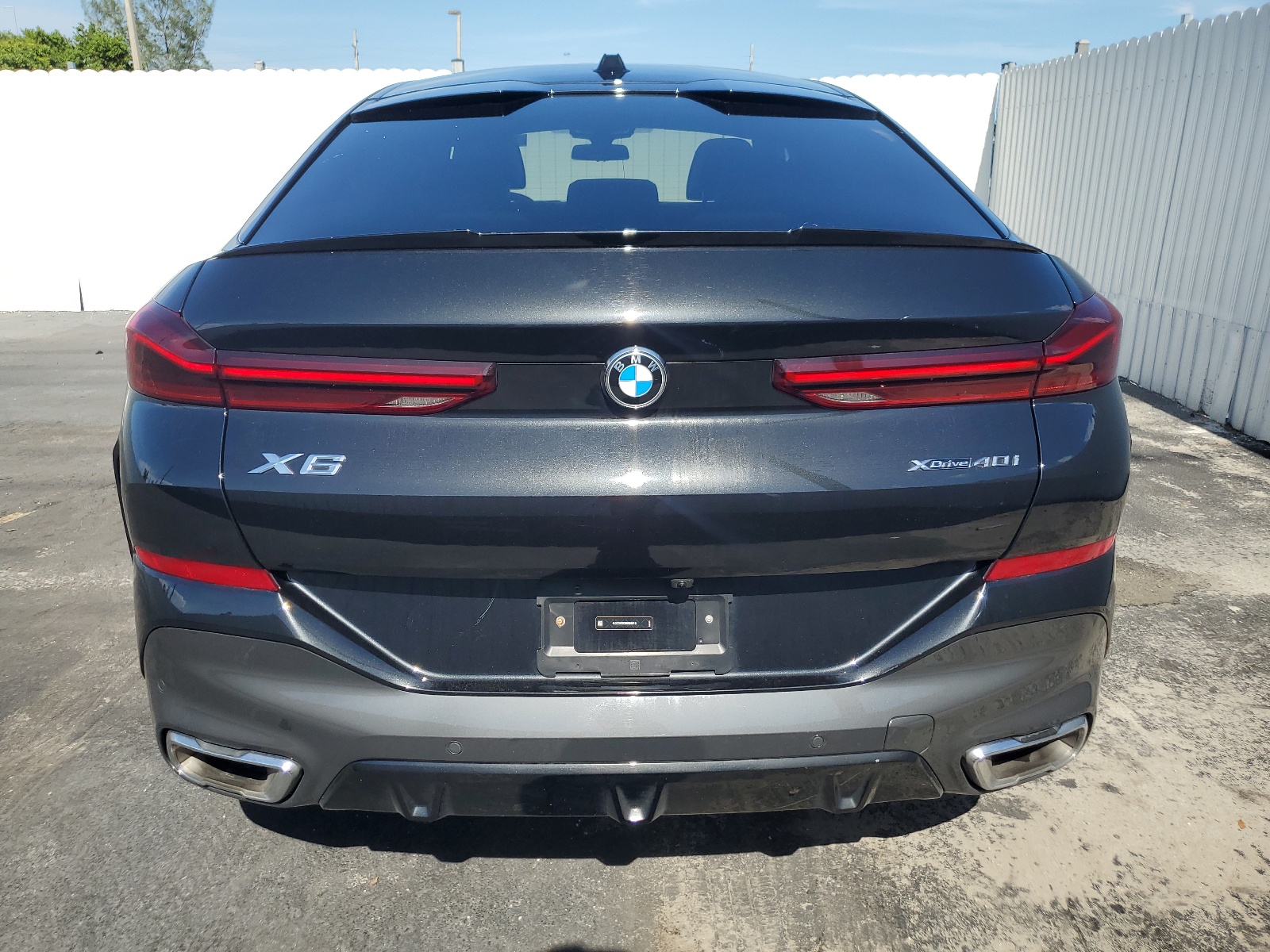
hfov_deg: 67.3
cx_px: 635
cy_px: 476
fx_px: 954
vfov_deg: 53.1
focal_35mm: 26
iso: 50
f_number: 1.5
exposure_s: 1/2500
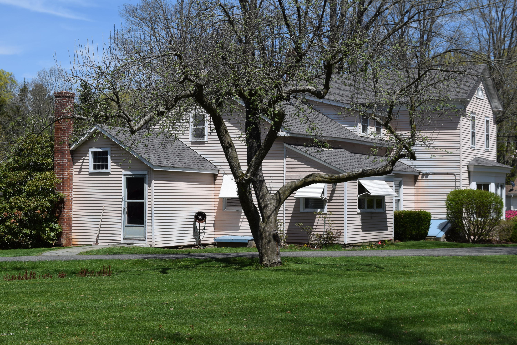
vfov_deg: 20.2
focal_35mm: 68
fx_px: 969
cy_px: 172
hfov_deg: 29.9
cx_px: 258
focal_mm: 45
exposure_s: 1/400
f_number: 10
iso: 200
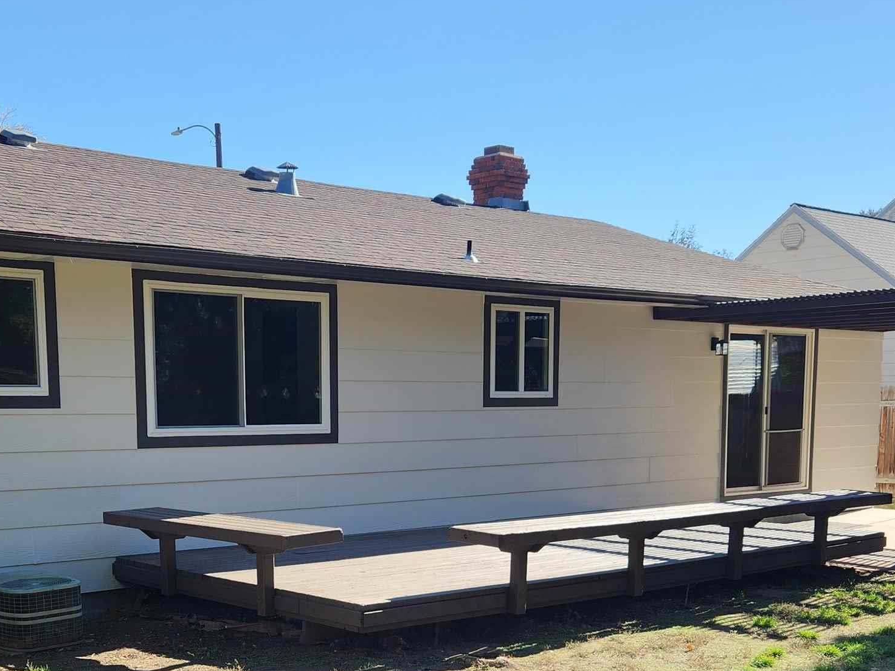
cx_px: 383
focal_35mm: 48
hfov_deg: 39.6
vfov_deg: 29.5
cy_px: 540
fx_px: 1241
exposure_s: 1/765
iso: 20
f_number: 1.8
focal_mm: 5.4
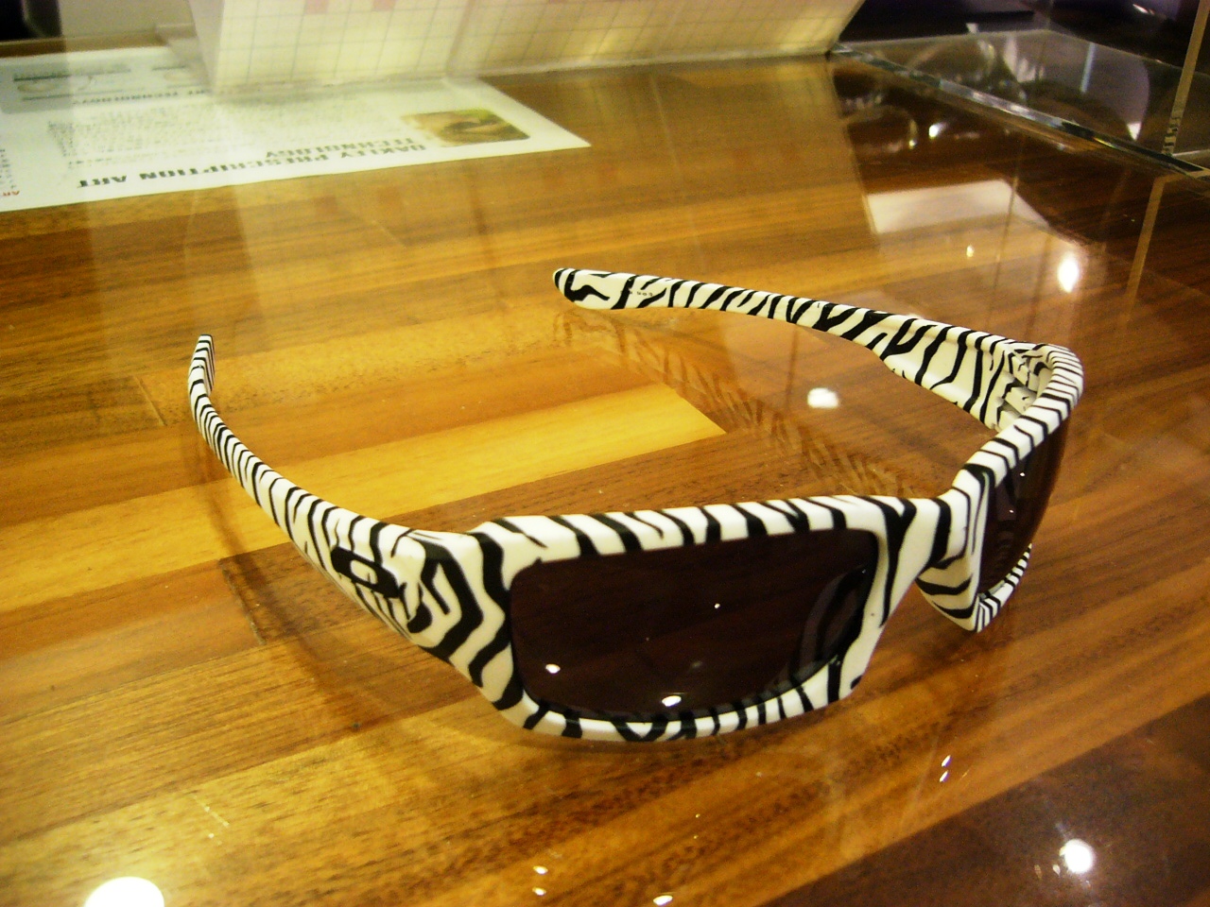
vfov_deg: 40.7
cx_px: 605
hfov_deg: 52.6
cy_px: 454
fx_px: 1223
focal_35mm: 35
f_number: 2.8
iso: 200
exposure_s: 1/20
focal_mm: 5.8
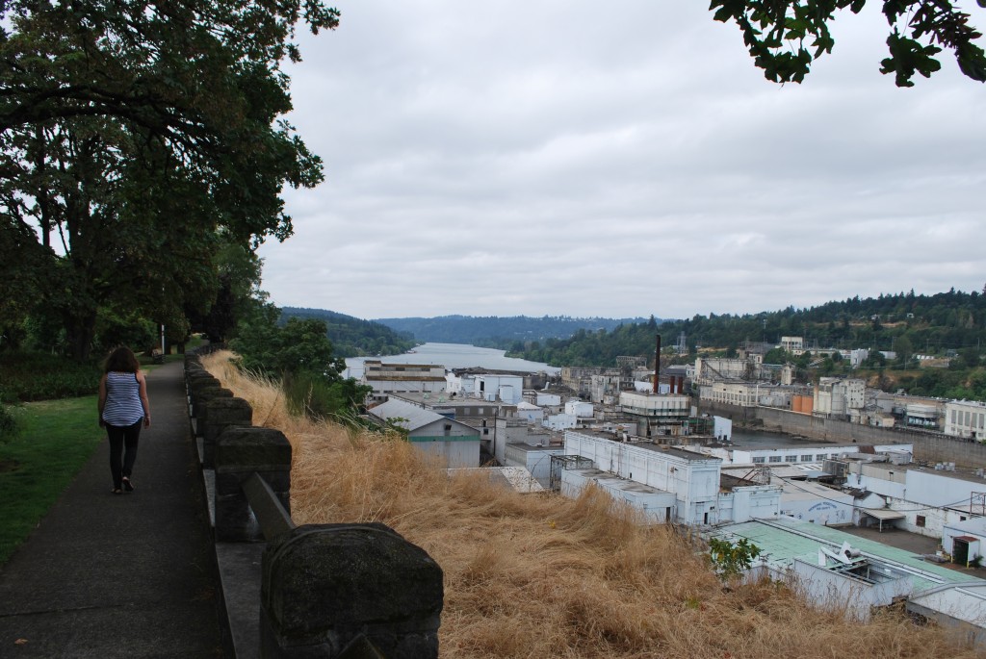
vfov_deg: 48.0
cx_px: 493
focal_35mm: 27
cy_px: 330
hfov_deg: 67.3
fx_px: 740
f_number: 7.1
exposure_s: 1/200
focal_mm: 18
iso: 100
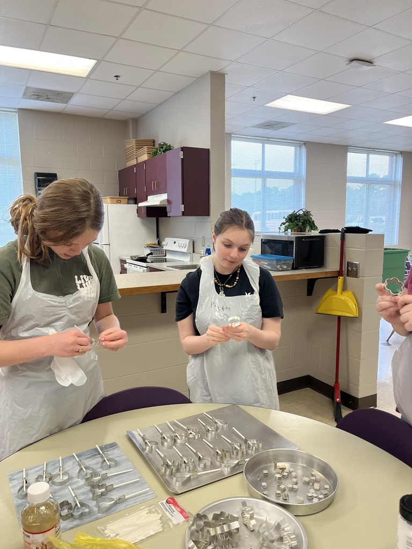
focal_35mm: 26
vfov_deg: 67.3
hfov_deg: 53.1
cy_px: 274
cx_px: 206
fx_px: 413
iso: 100
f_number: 1.6
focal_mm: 5.1
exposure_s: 1/120
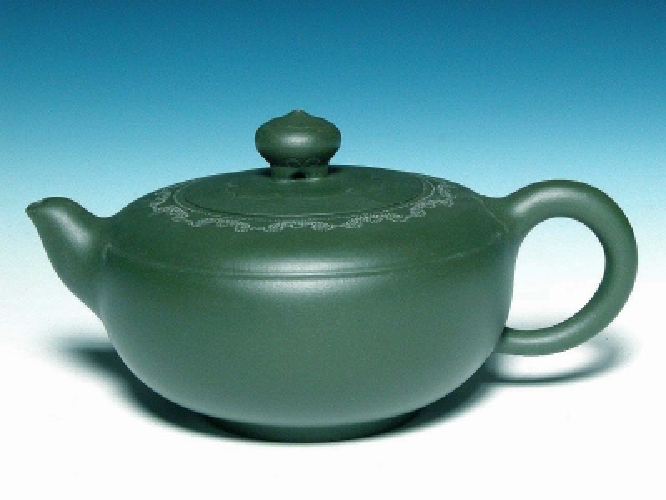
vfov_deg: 13.0
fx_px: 2193
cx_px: 333
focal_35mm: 114
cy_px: 250
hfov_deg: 17.3
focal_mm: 29.5
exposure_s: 1/3.9
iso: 400
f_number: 7.5
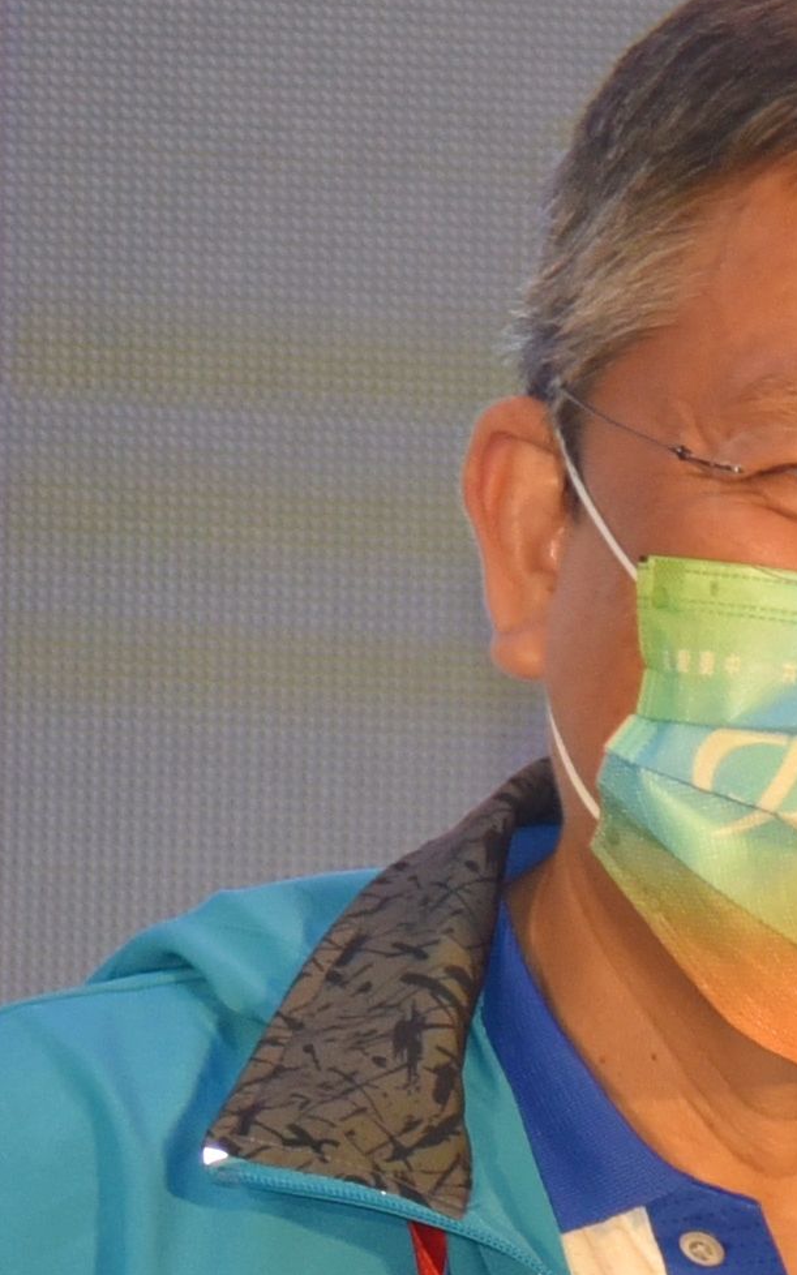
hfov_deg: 1.9
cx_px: 2056
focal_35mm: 690
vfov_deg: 3.0
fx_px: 23987
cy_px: 1956
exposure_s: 1/250
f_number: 4
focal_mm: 110
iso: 800
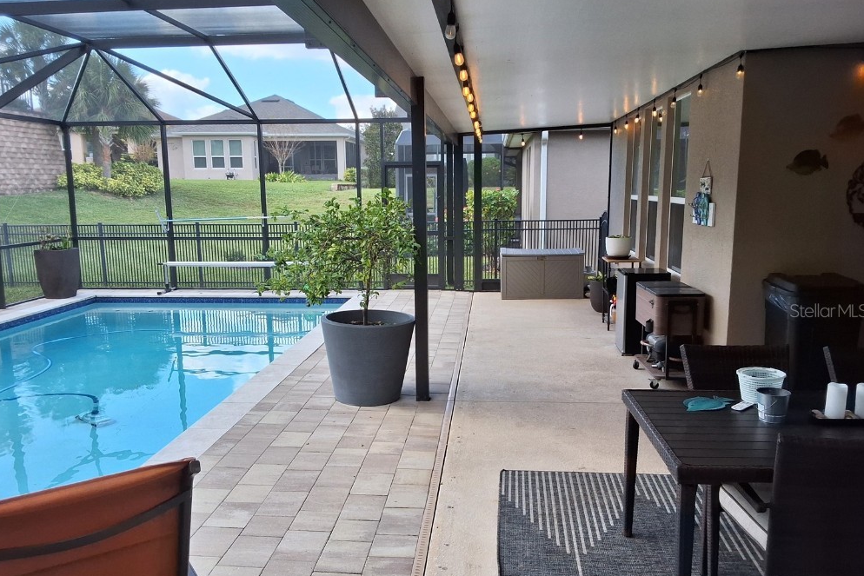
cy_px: 310
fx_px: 720
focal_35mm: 30
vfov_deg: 43.6
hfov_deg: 61.9
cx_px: 427
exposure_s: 1/387
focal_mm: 2.91
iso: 32
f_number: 1.9
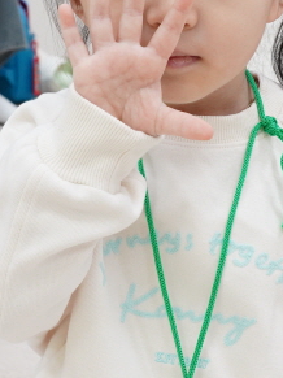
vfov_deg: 17.7
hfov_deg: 13.3
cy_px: 191
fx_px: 1211
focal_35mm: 111
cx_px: 213
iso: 2500
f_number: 7.1
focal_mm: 28
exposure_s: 1/60
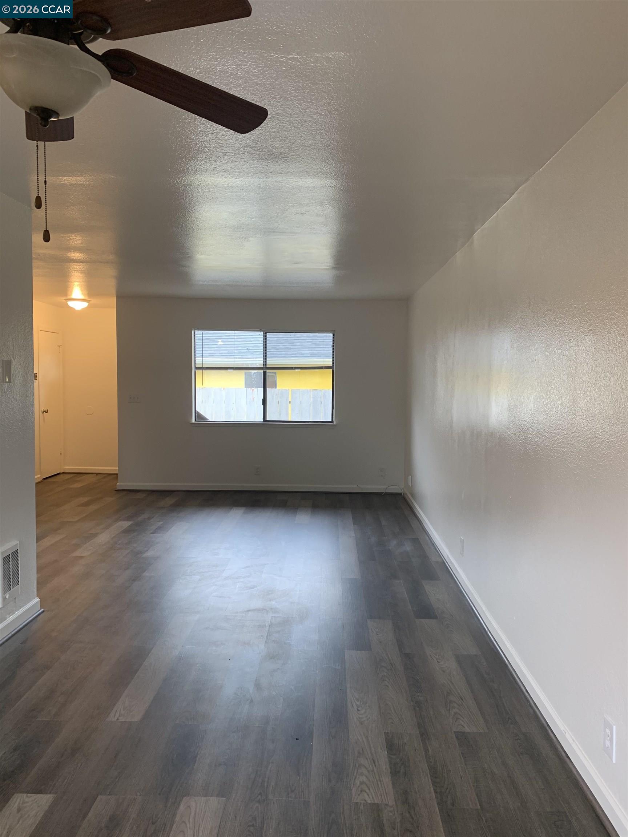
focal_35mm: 26
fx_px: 629
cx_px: 314
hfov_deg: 53.1
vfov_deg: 67.3
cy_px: 418
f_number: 1.8
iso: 80
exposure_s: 1/60
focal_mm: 4.25
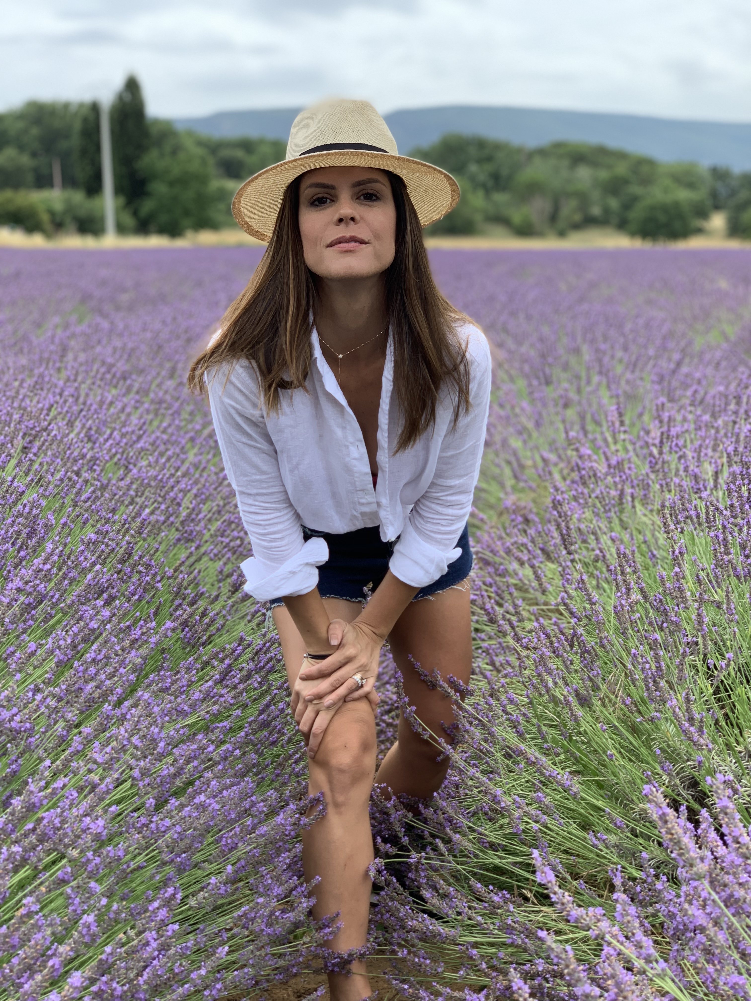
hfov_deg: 28.0
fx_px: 1504
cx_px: 376
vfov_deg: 36.8
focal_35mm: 52
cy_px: 500
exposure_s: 1/272
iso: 16
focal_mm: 6
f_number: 2.4
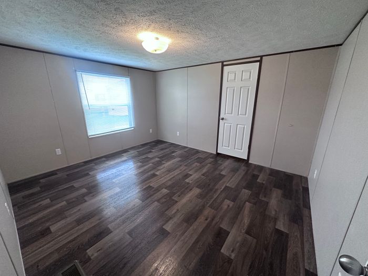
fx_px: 149
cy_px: 138
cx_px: 184
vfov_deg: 85.7
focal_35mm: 14
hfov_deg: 102.1
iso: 320
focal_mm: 2.22
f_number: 2.2
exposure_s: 1/120
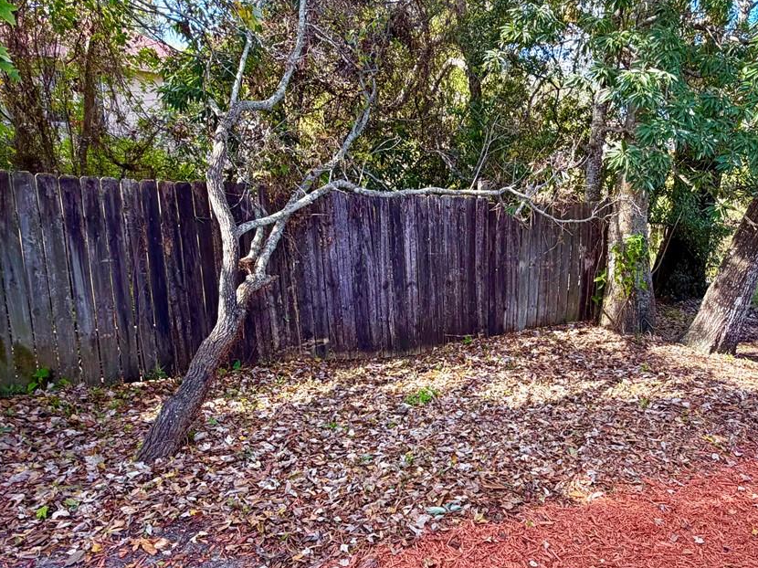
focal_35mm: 27
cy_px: 347
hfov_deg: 64.6
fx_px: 591
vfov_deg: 50.9
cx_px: 460
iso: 64
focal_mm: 2.22
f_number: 2.2
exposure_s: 1/166
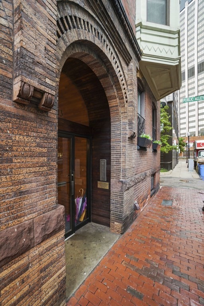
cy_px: 153
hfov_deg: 77.3
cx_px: 102
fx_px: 127
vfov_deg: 100.4
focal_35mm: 15
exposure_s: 1/4
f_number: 7.1
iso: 320
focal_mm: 10
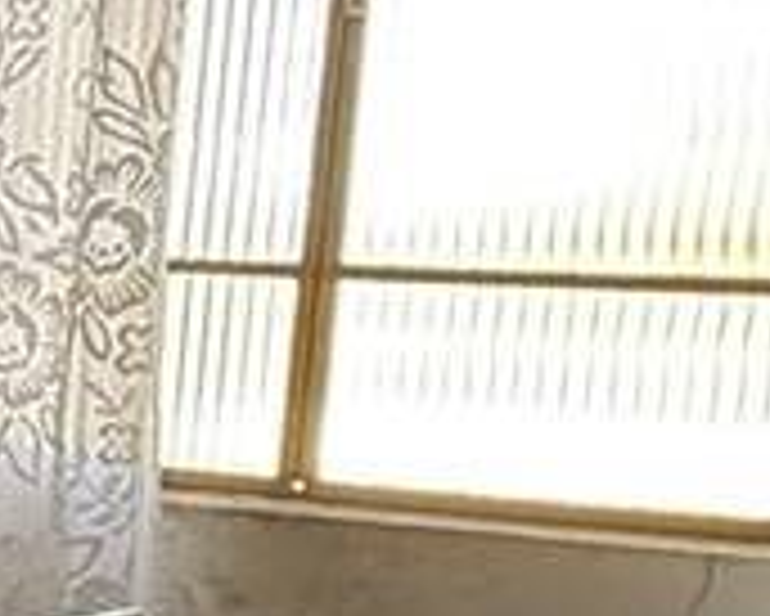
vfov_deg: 13.3
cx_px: -1171
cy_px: 585
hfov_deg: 12.4
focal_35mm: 115
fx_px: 2622
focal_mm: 2.22
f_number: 2.2
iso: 250
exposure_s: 1/99
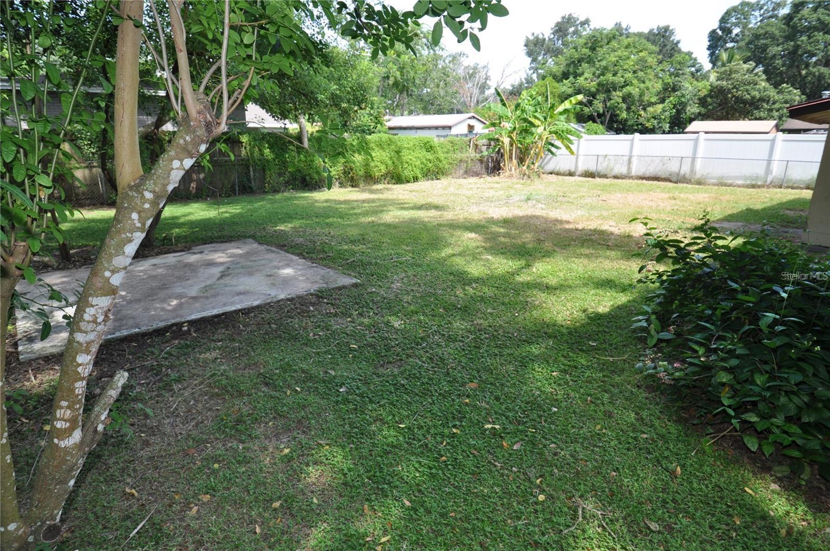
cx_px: 415
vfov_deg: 63.1
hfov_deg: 85.5
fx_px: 449
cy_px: 276
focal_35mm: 20
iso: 200
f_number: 6.3
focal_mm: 13
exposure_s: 1/160
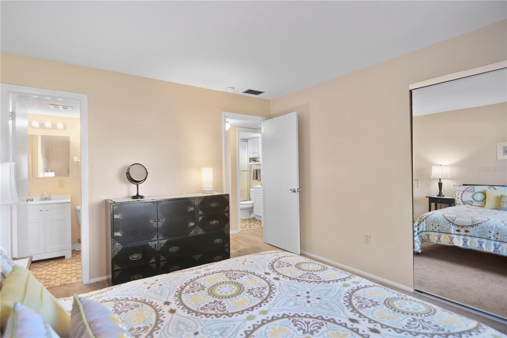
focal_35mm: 18
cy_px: 169
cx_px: 254
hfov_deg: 90.0
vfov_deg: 67.4
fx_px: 253
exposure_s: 1/3
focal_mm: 12
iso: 125
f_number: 2.8
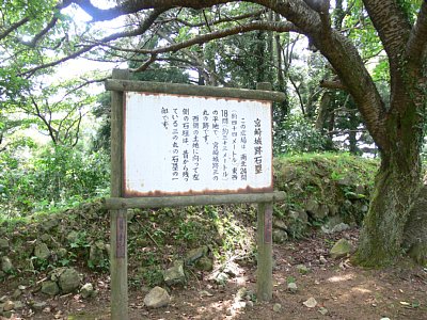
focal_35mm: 35
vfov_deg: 40.7
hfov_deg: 52.6
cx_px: 214
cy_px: 160
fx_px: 432
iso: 80
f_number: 2.8
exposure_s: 1/40
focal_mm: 7.4
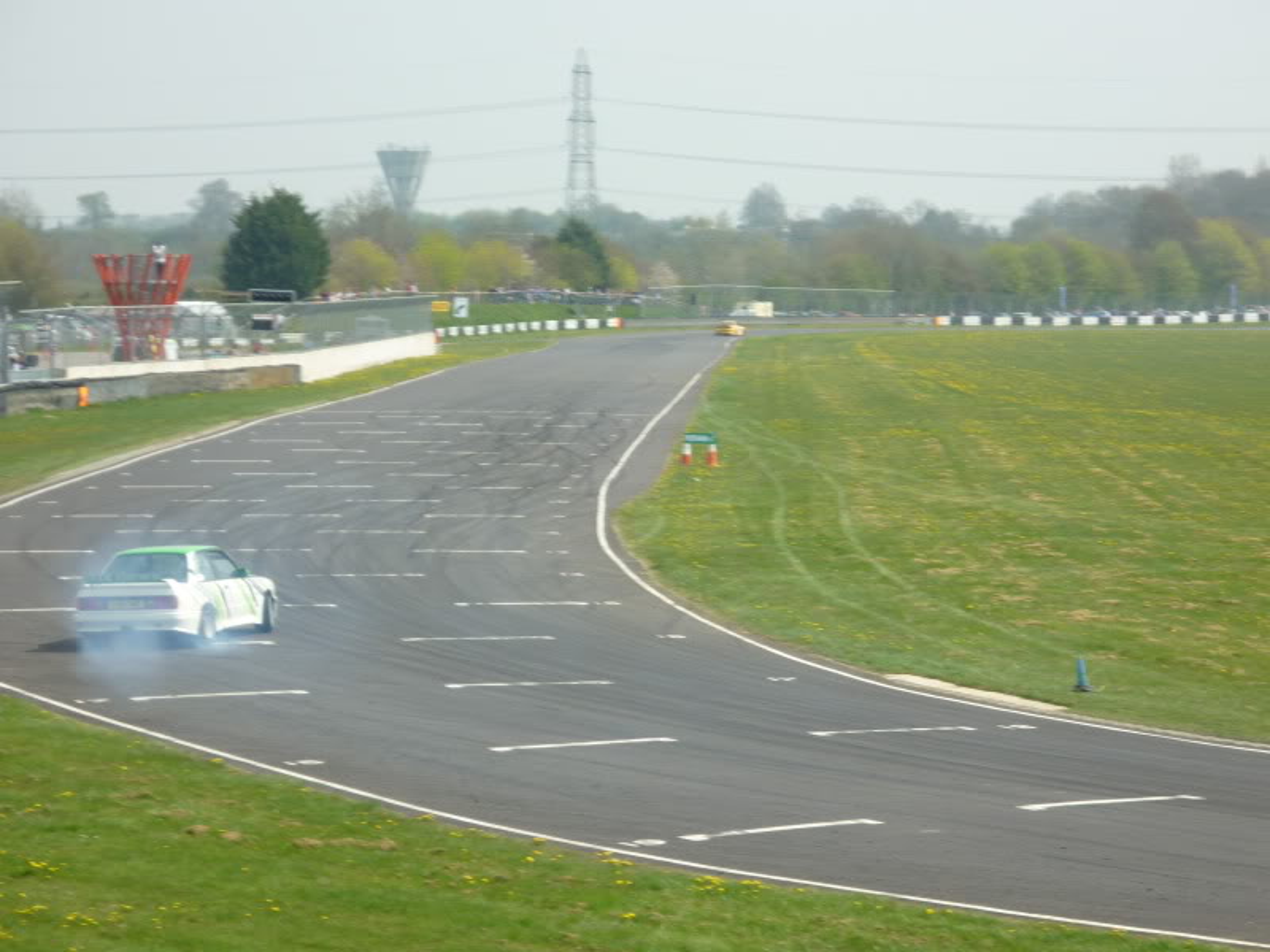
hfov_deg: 14.9
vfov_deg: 11.2
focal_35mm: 132
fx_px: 4843
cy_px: 476
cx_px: 635
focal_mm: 22
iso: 80
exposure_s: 1/250
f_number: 5.9
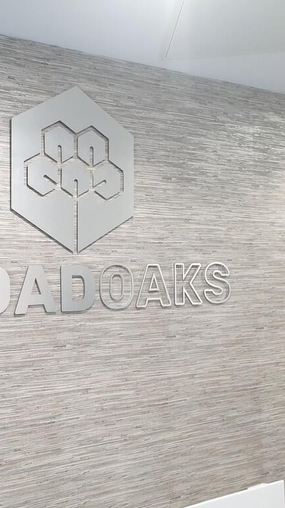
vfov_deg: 52.8
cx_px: 19
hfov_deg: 29.7
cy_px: 254
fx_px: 511
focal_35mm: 38
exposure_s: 1/50
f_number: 2.4
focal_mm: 4.3
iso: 250
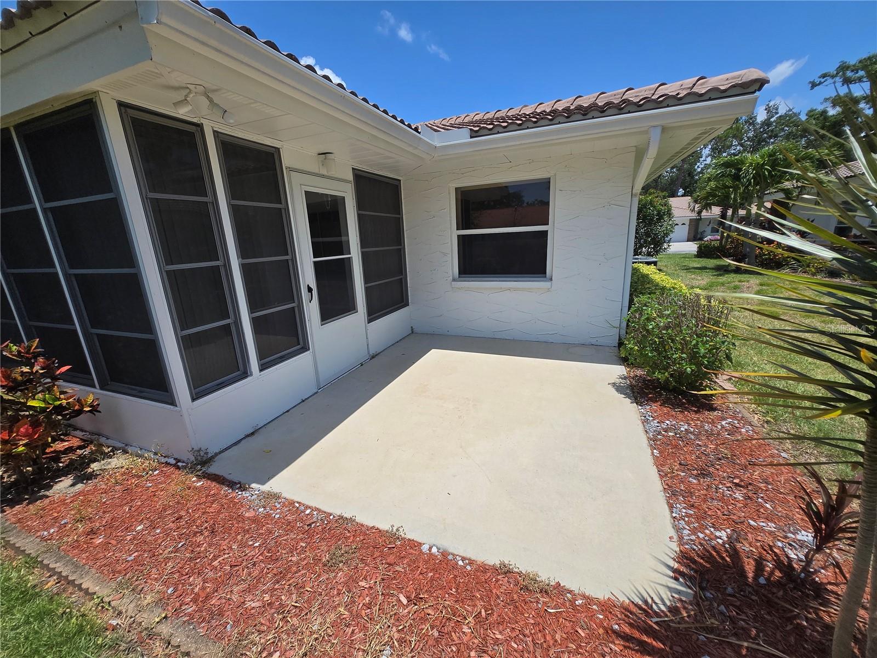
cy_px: 329
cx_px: 438
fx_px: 329
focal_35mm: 13
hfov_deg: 106.2
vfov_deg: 89.9
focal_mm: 1.7
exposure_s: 1/1614
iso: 25
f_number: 2.2
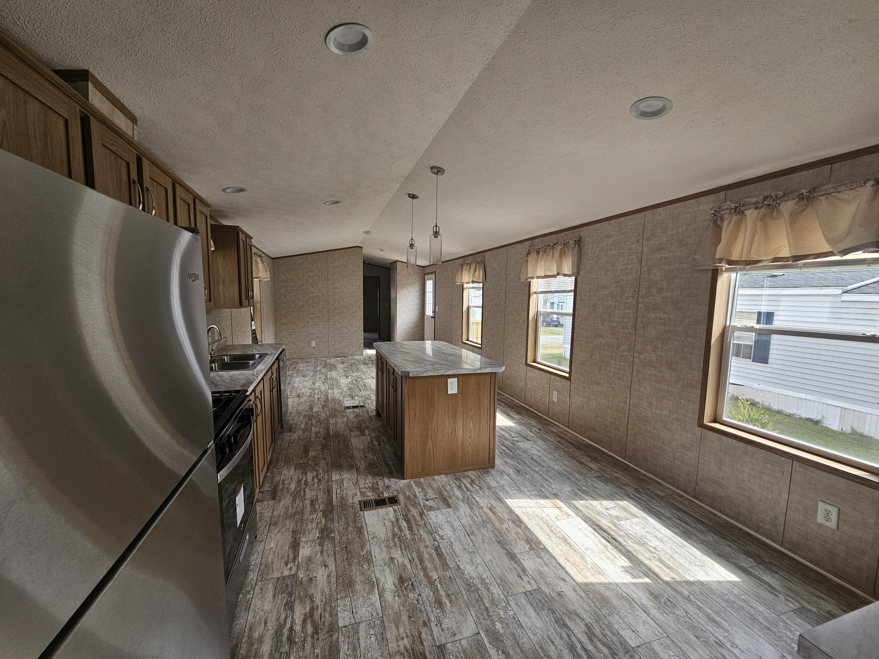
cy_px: 330
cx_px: 440
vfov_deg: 89.9
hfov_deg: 106.2
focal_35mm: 13
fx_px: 330
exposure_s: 1/175
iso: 50
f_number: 2.2
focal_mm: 2.2
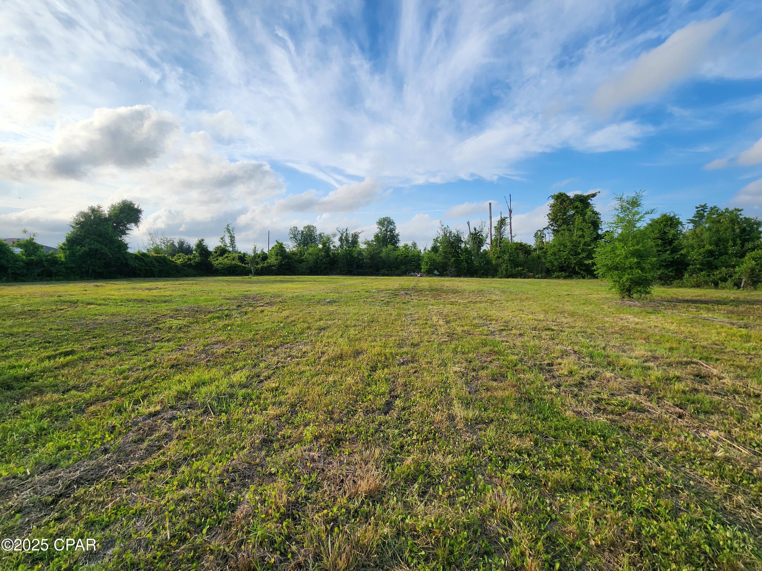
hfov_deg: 106.2
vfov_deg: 89.9
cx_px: 381
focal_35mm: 13
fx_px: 286
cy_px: 286
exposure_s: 1/1384
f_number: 2.2
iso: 50
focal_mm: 2.2
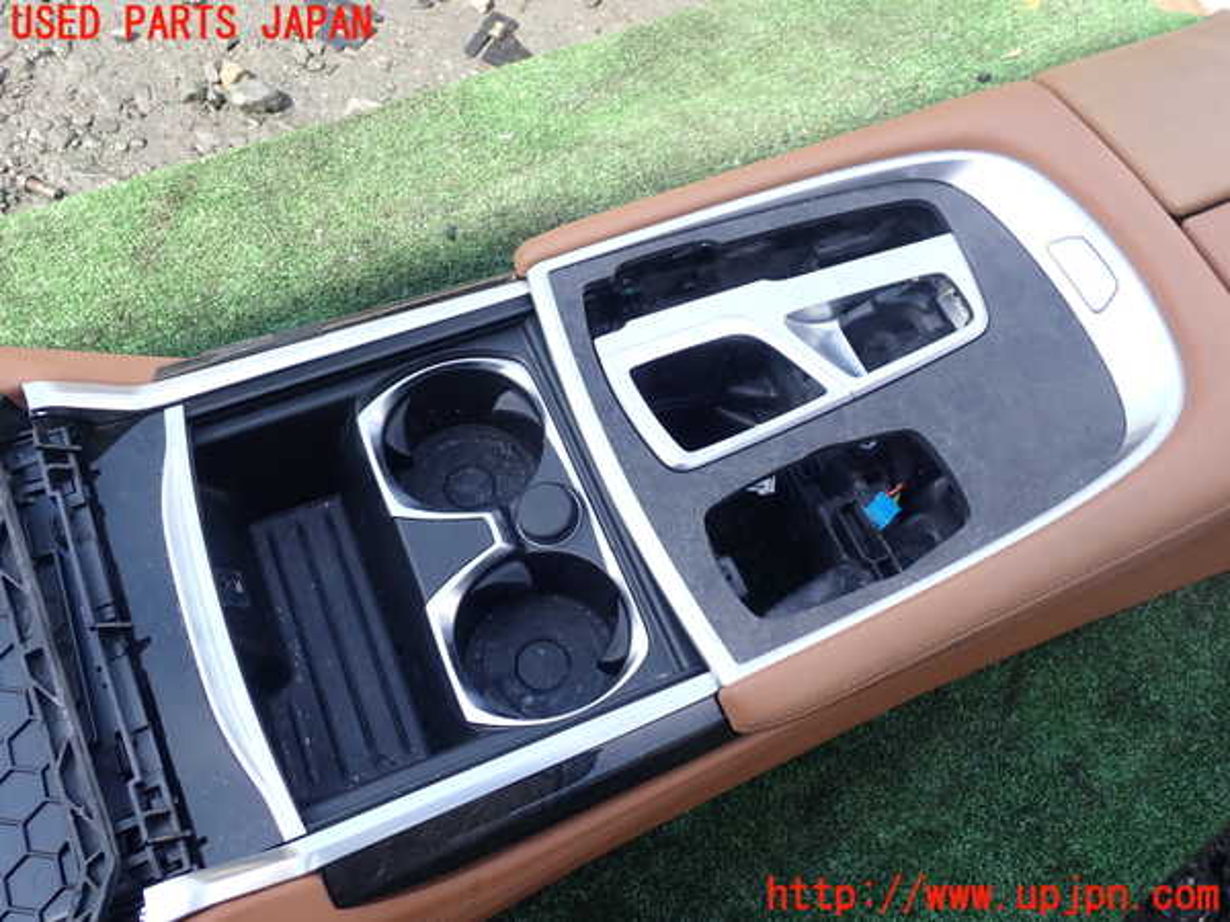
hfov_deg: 60.0
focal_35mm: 30
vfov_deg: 46.8
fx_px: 1066
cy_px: 461
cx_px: 615
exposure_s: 1/200
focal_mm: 5.4
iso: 100
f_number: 3.2
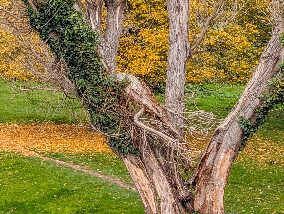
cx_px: -384
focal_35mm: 150
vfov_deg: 9.9
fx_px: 1232
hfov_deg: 11.2
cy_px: 23
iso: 38
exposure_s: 1/450
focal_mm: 6.9
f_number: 1.7
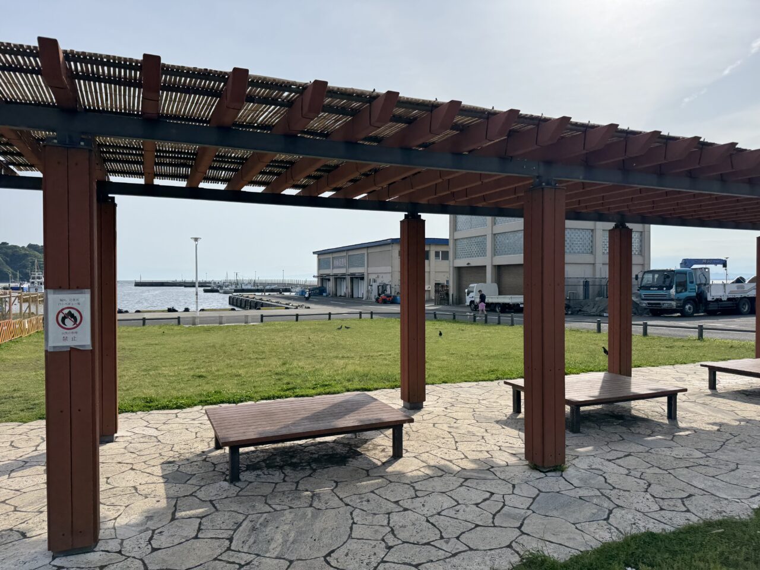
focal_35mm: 24
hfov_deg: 71.6
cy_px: 285
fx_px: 527
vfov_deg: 56.8
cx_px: 380
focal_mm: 6.76
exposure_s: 1/7092
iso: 80
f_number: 1.78
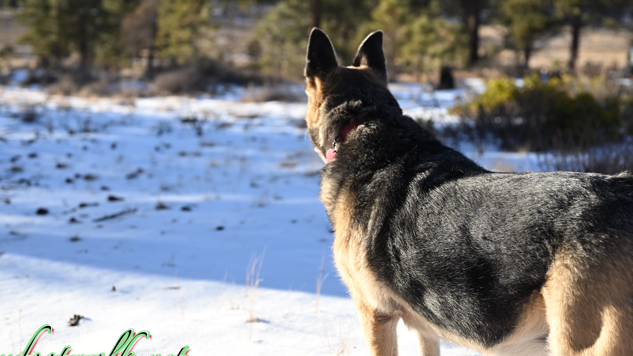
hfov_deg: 35.4
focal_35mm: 59
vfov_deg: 20.4
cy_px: 174
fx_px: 990
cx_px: 307
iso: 250
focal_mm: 50
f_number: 3.5
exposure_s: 1/1000
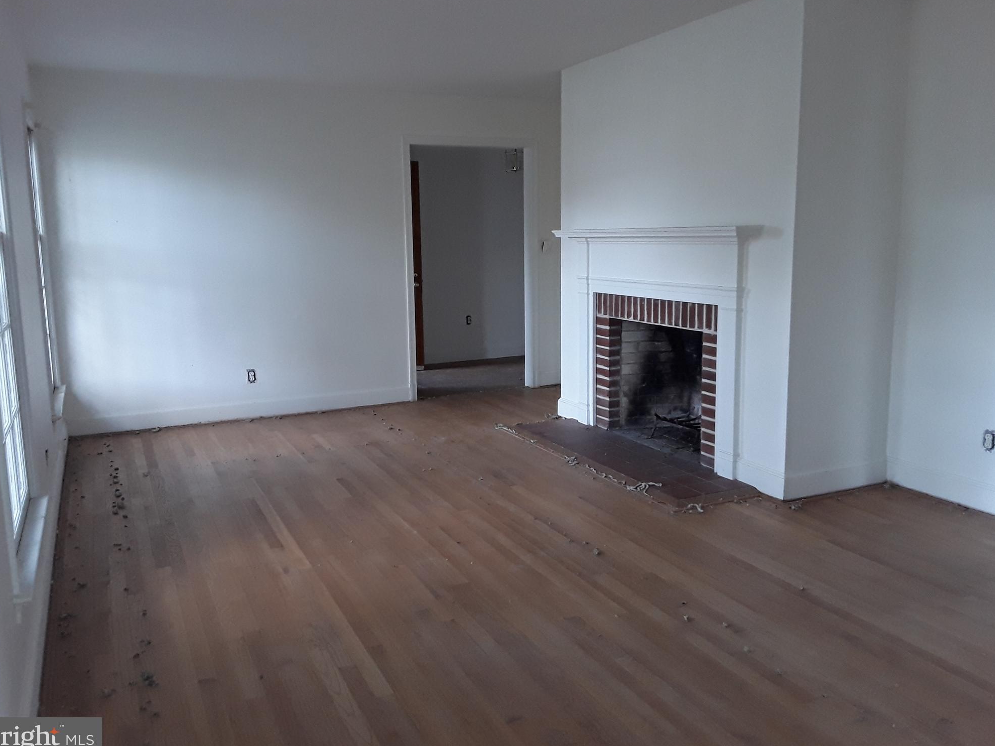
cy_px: 372
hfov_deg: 63.4
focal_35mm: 28
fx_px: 805
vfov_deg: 49.7
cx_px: 492
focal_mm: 2.91
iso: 100
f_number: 1.9
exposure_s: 1/30
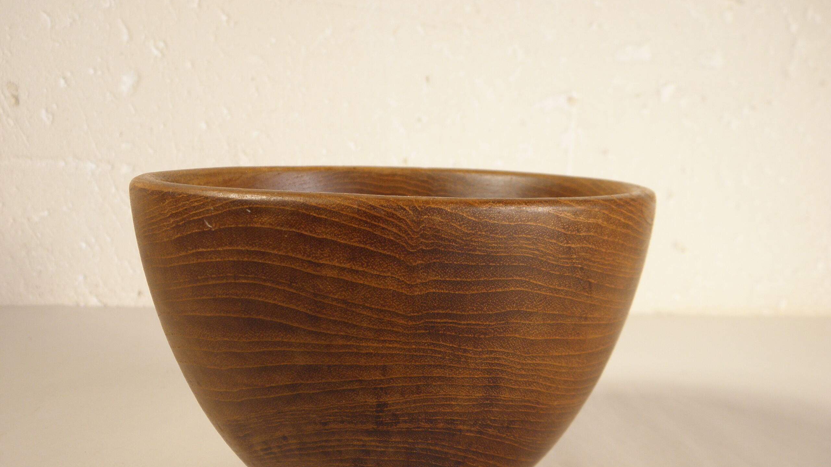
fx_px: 1058
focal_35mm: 48
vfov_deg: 24.8
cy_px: 295
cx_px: 416
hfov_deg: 42.9
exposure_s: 1/40
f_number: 3.9
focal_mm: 7.9
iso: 100
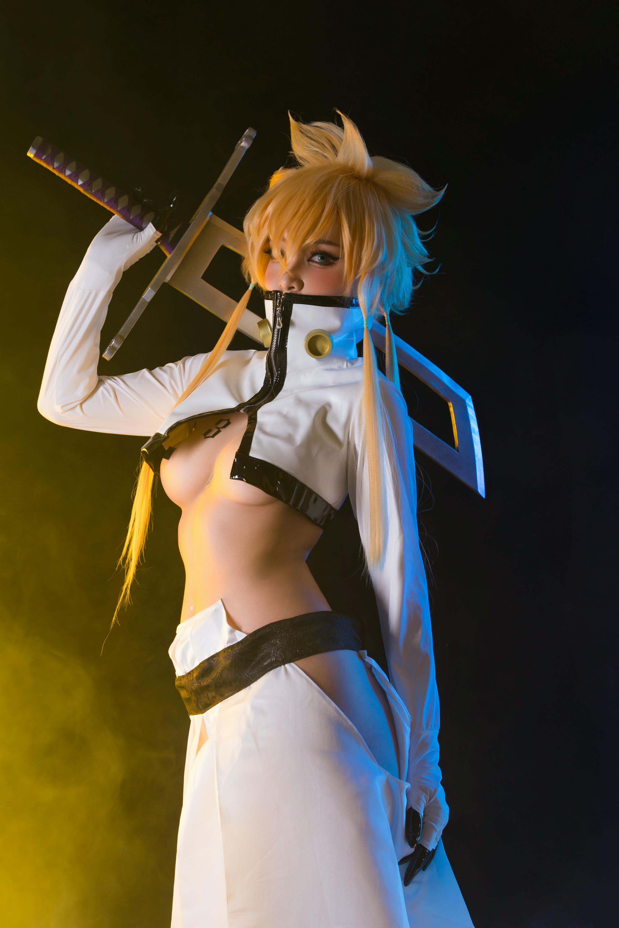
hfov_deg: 26.0
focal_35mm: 52
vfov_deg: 38.3
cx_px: 310
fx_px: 1338
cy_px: 464
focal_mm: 51.9
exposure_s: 1/100
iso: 400
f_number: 5
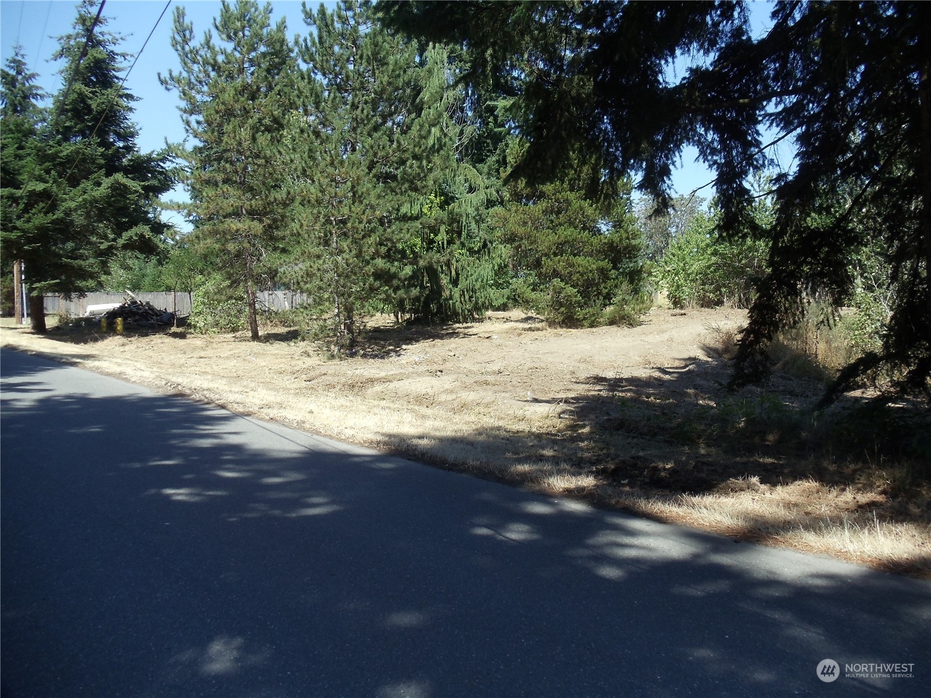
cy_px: 349
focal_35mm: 44
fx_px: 1183
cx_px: 466
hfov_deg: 42.9
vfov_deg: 32.9
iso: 100
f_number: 3.5
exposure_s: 1/500
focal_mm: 6
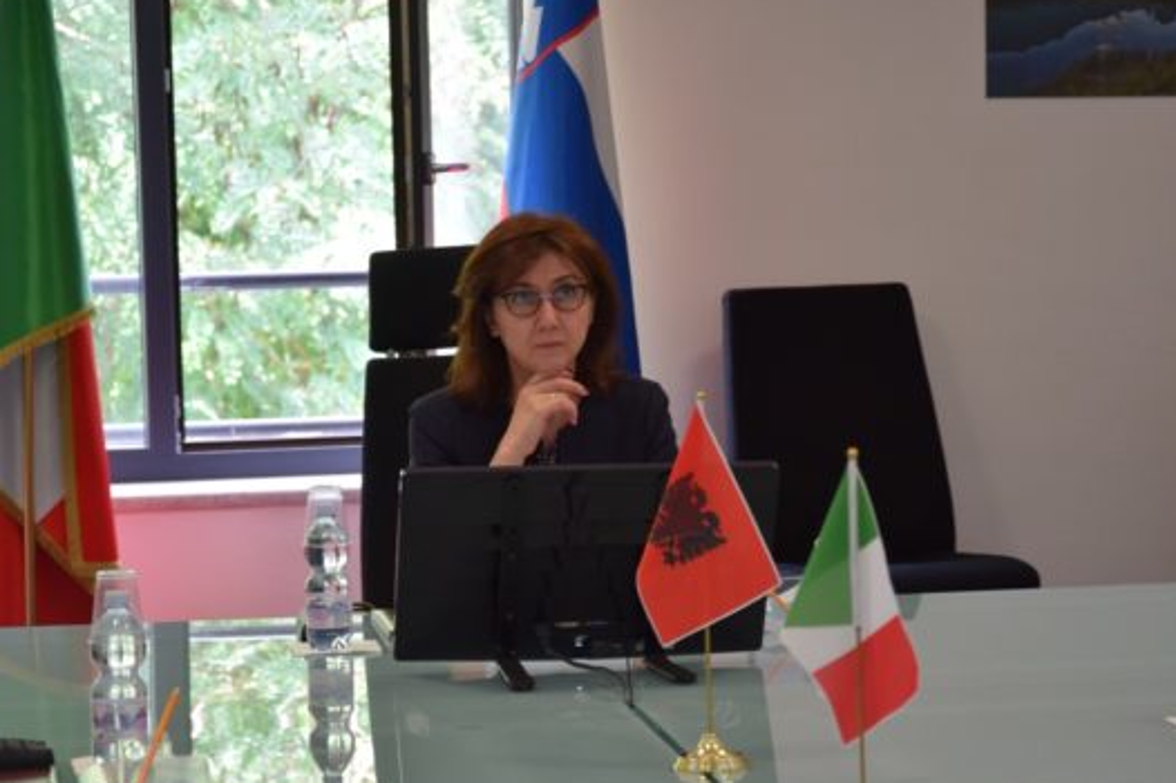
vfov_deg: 9.4
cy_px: 436
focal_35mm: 146
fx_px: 4752
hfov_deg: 14.1
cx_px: 653
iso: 800
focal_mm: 85
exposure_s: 1/80
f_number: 5.6
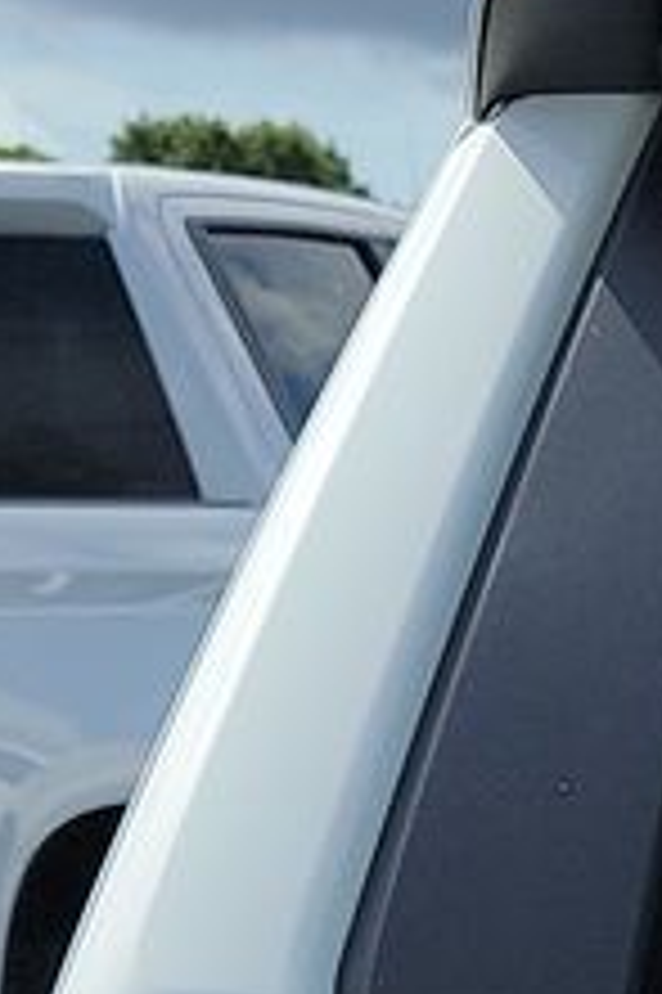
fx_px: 5000
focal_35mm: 181
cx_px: 2279
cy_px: 1633
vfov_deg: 10.8
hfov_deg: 6.6
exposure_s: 1/1084
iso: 50
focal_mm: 6.7
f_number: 1.8
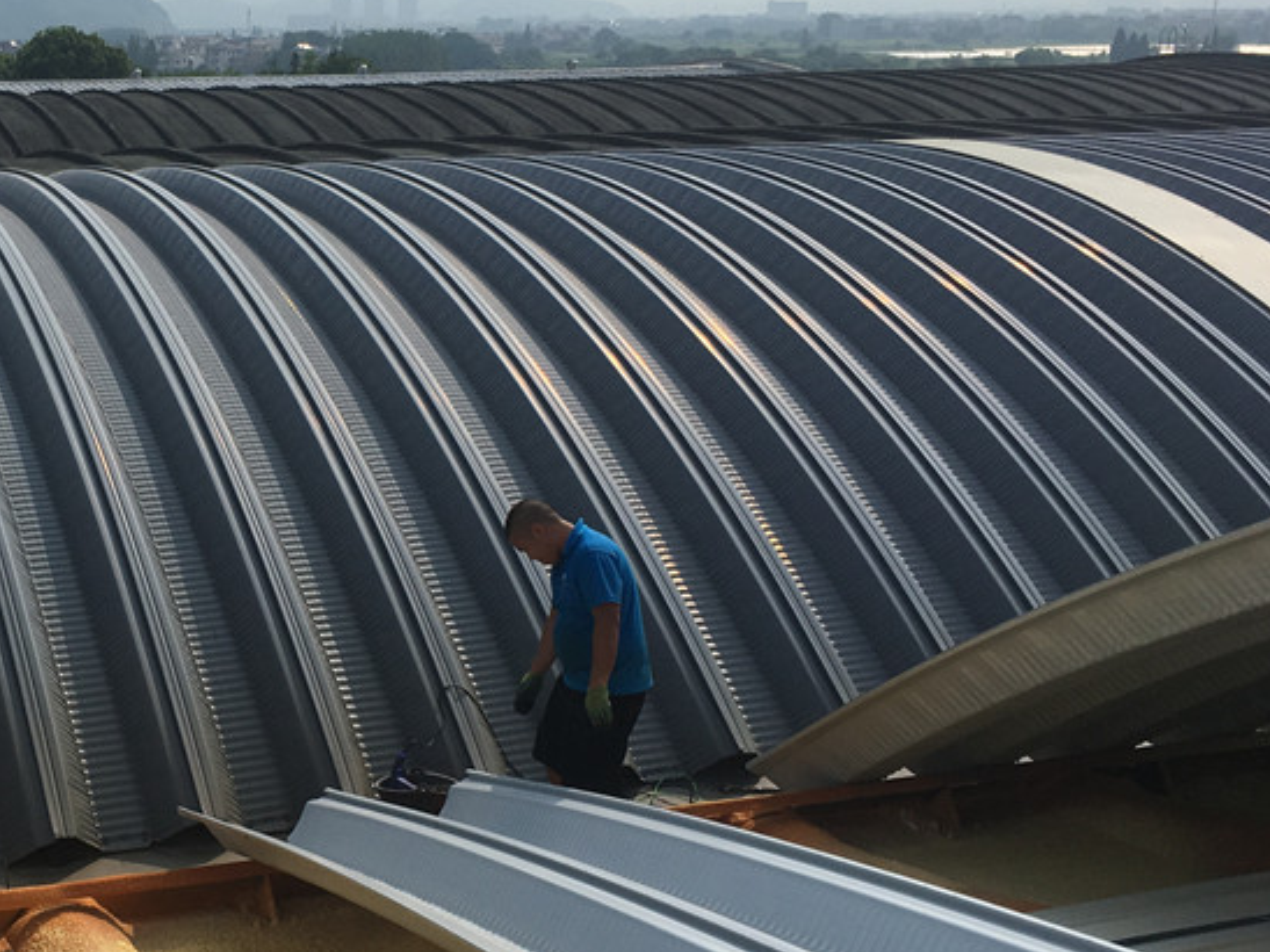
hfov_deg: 34.5
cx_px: 169
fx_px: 1944
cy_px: 520
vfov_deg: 27.5
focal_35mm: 53
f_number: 2.2
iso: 25
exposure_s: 1/3077
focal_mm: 4.15
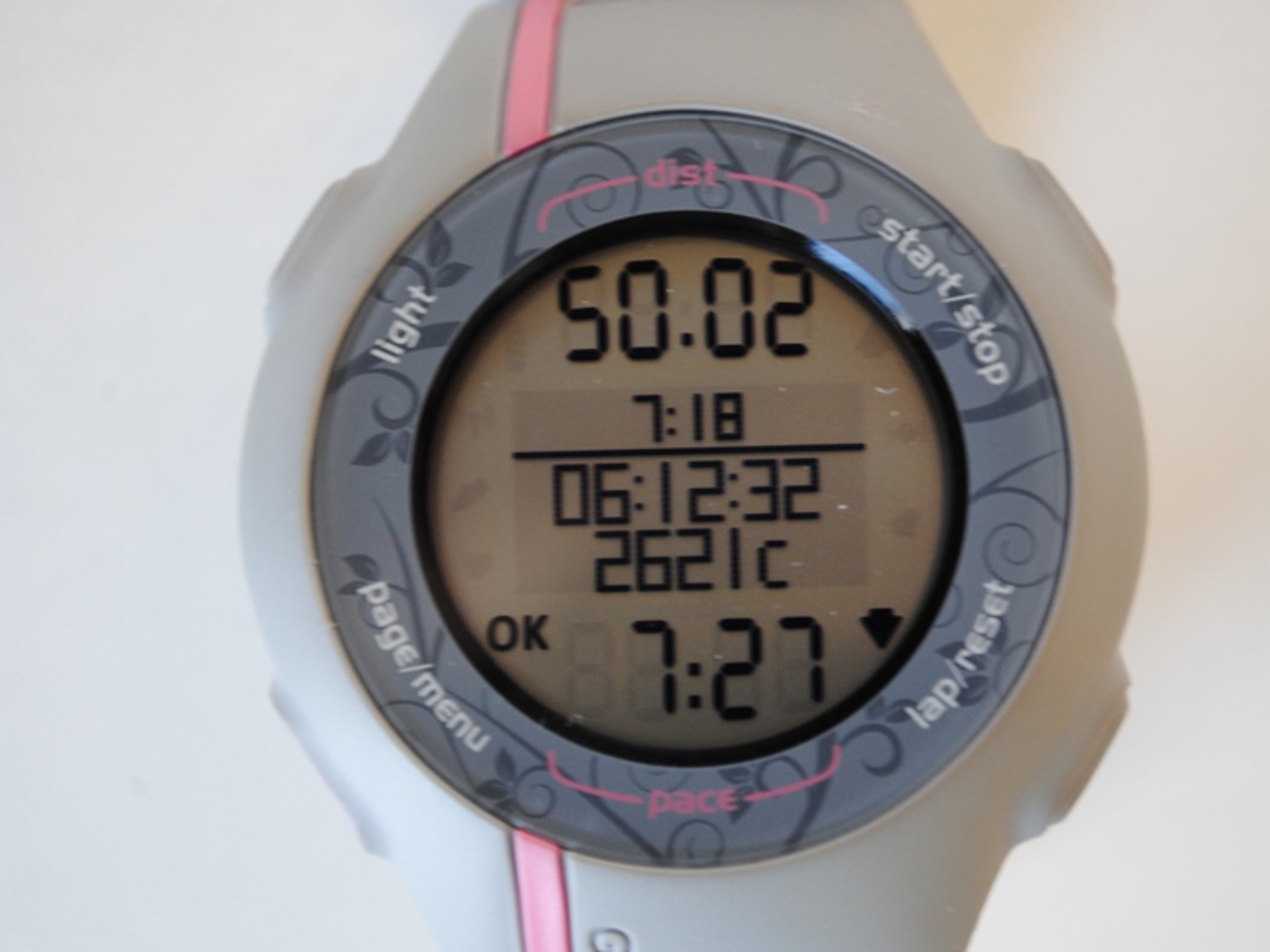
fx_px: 3284
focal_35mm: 90
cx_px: 685
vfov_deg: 16.5
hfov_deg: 21.9
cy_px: 478
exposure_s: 1/20
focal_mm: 55
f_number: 5.6
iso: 400
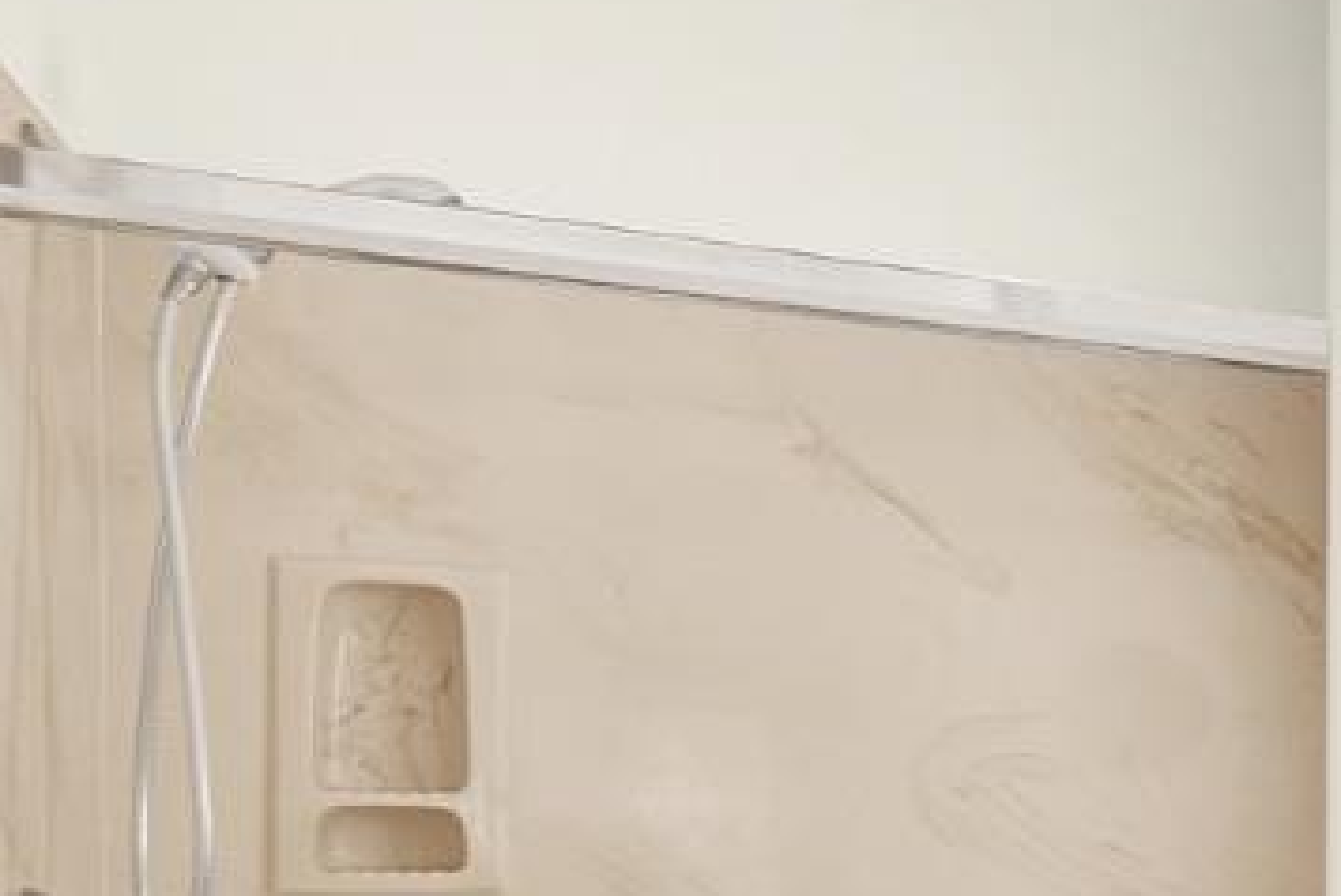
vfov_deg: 22.3
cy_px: 866
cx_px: 2520
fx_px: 2199
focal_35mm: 59
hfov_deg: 20.7
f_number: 14
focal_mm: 14
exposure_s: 1/13
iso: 100
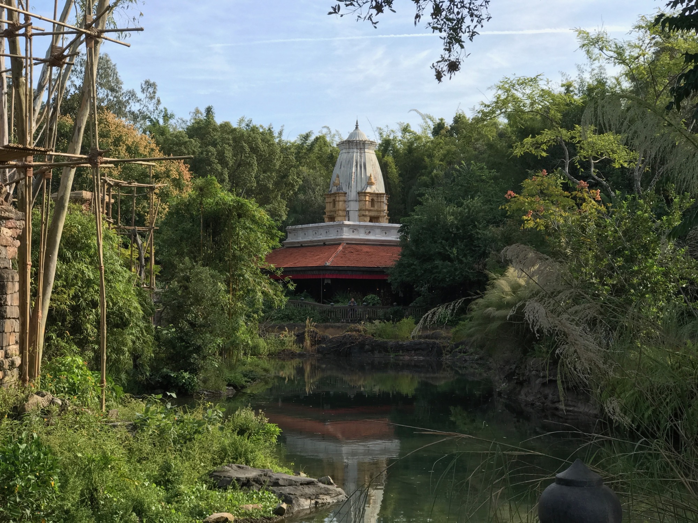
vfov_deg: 25.7
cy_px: 262
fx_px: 1149
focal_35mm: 57
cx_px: 349
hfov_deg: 33.8
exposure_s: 1/267
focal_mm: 6.6
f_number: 2.8
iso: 20
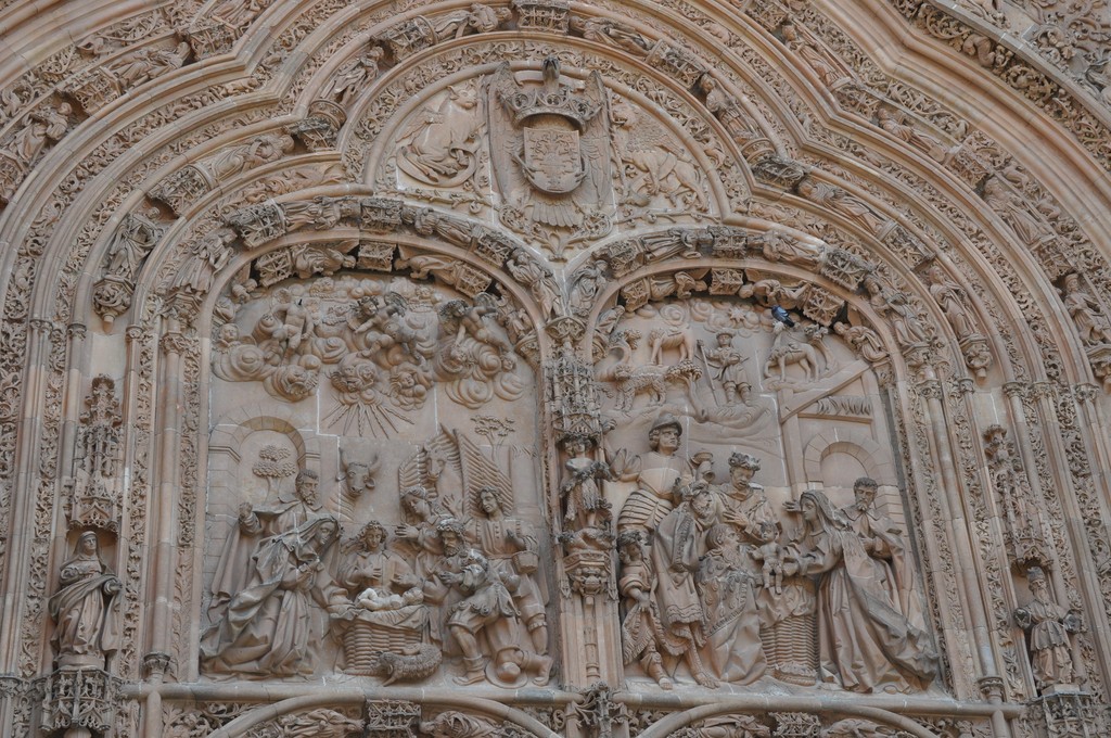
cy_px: 369
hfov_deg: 31.9
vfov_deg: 21.5
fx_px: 1942
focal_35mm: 63
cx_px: 556
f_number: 5.6
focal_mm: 42
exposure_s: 1/125
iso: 400
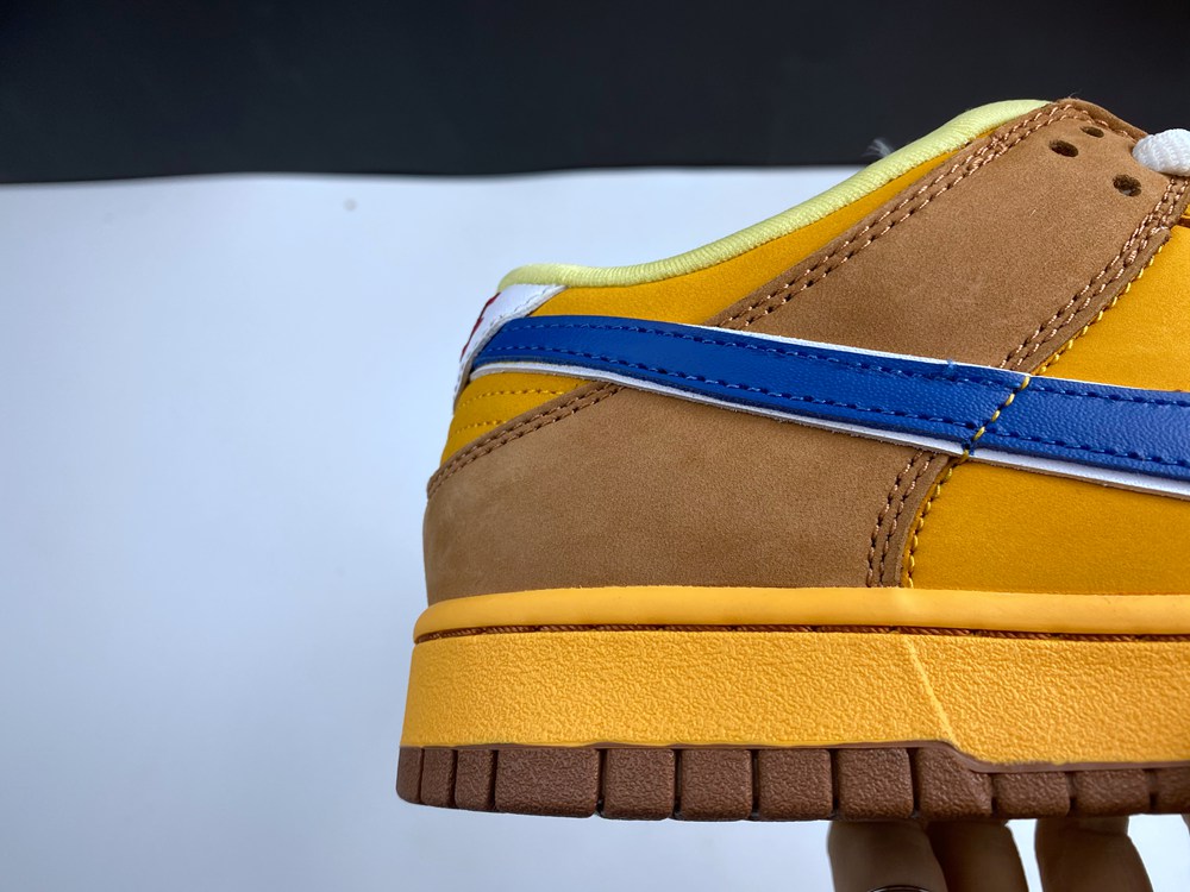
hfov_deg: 67.3
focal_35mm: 26
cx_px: 595
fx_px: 894
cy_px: 446
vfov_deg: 53.1
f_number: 1.8
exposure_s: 1/100
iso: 40
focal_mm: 4.25
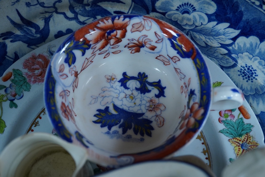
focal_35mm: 45
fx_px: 331
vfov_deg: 29.9
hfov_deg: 43.6
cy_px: 88
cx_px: 132
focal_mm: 30
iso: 2500
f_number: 8
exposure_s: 1/200
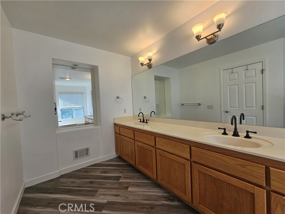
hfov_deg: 106.2
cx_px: 142
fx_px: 107
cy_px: 107
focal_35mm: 13
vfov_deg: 89.9
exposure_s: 1/201
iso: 50
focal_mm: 2.2
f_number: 2.2
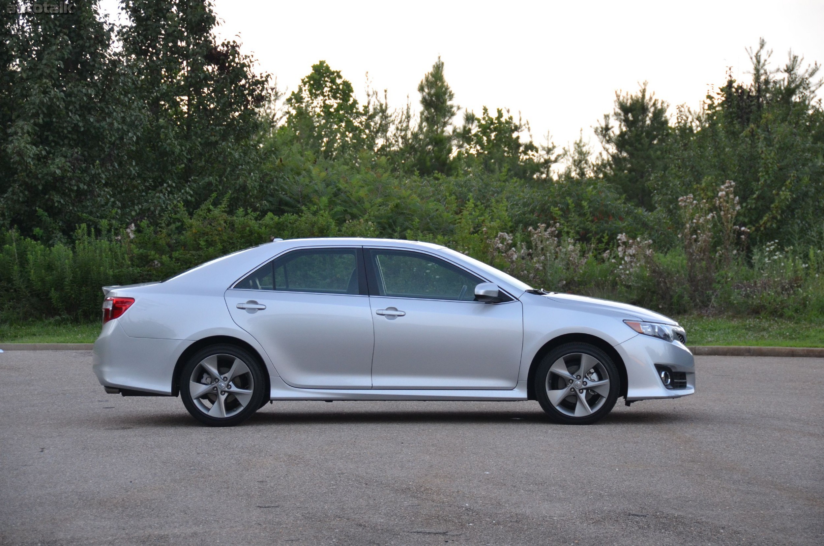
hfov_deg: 17.1
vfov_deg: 11.4
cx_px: 412
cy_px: 273
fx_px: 2741
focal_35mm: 120
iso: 900
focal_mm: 80
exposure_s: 1/500
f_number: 5
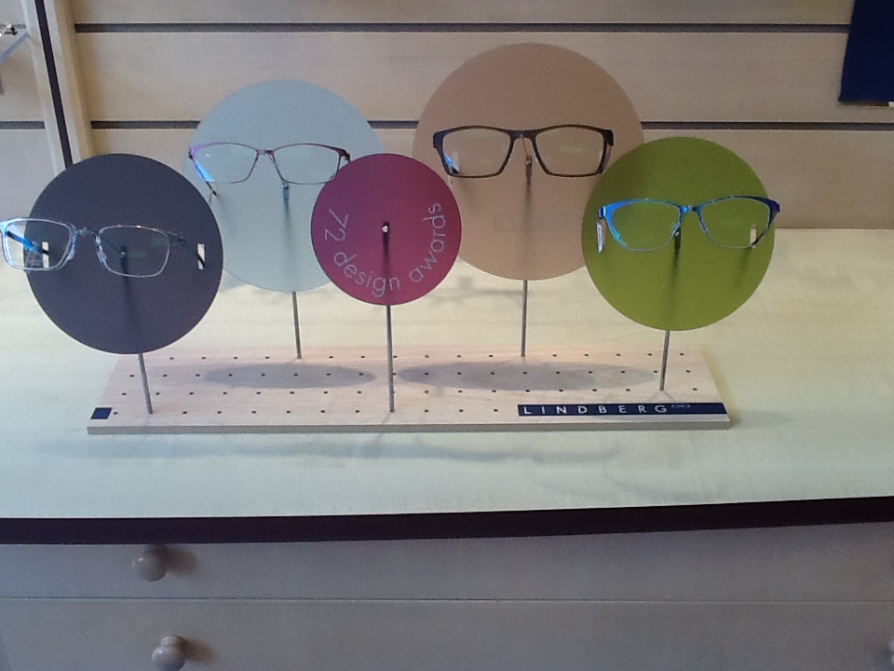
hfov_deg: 42.9
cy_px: 336
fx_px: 1136
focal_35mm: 44
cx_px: 447
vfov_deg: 32.9
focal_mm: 2.03
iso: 40
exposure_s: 1/130
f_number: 2.4
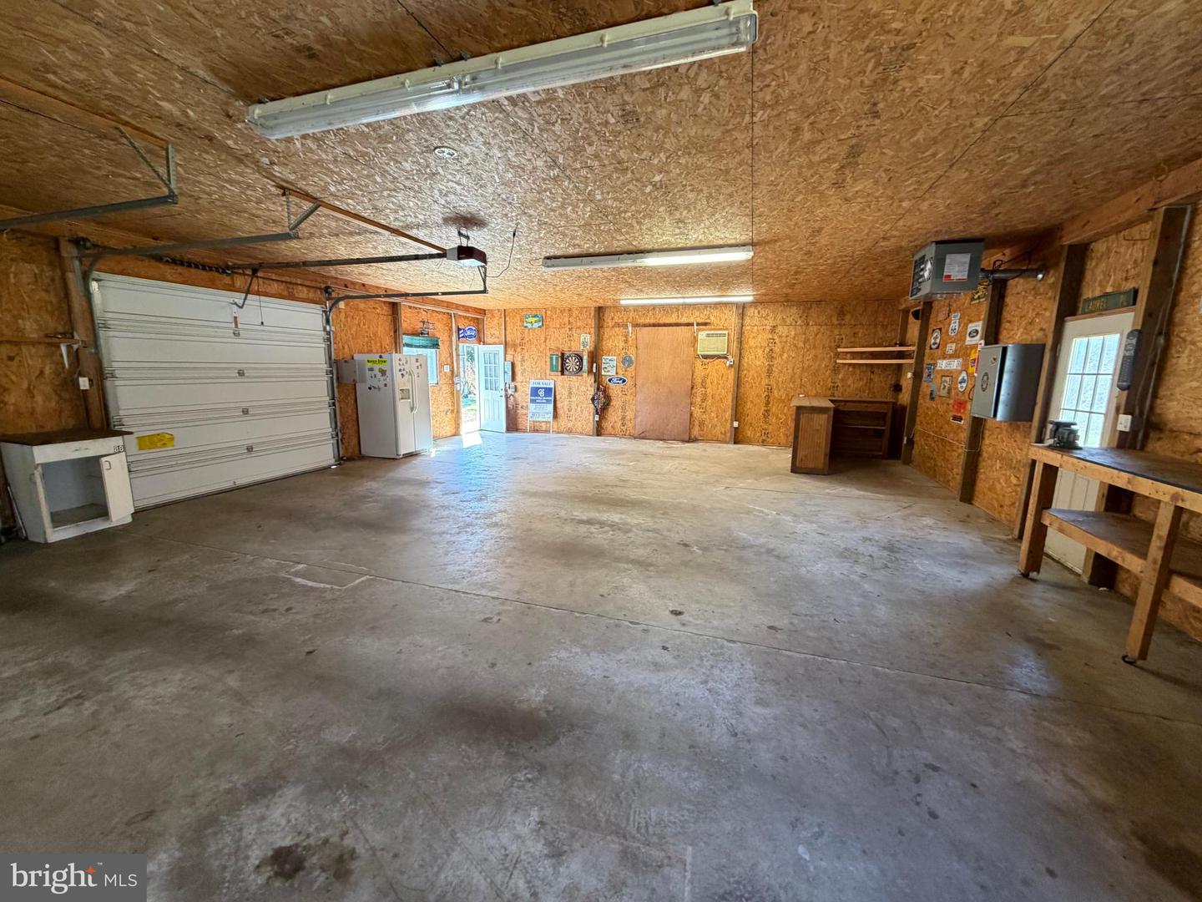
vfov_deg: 85.7
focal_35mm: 14
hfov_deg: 102.1
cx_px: 601
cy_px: 451
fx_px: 486
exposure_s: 1/60
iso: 250
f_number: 2.2
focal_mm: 2.22
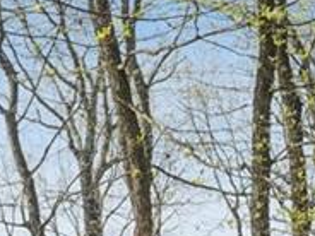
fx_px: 712
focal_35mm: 78
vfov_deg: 17.8
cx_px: -55
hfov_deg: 23.1
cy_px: 295
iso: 100
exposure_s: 1/100
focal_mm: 14.6
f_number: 8
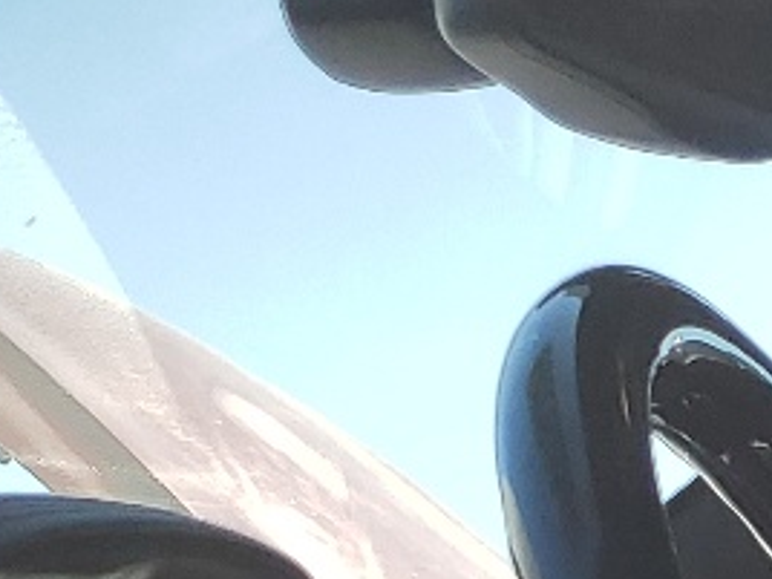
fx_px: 3457
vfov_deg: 8.3
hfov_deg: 11.5
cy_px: 1633
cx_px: 1524
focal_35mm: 155
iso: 50
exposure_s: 1/1429
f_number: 1.5
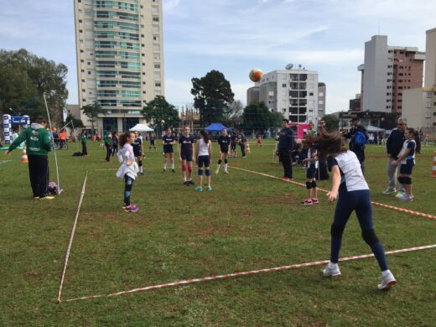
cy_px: 164
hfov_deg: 61.7
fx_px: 365
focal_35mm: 29
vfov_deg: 48.2
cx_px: 218
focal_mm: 4.15
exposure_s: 1/1883
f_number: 2.2
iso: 32
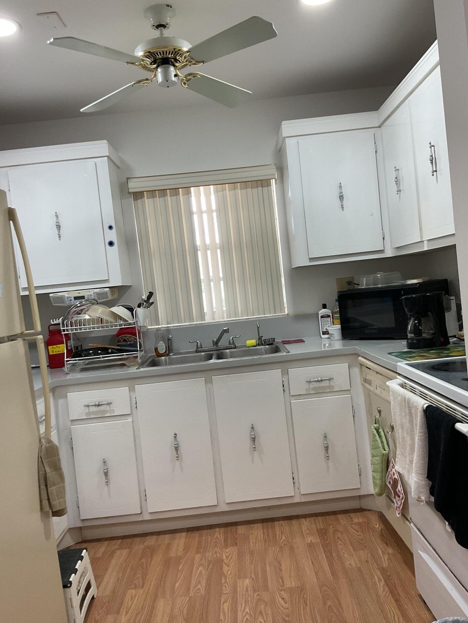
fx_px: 541
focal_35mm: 30
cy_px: 311
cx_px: 233
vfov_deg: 60.0
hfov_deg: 46.8
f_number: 1.8
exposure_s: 1/60
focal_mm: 3
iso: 64
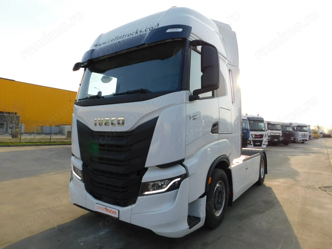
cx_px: 166
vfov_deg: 58.9
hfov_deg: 73.9
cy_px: 124
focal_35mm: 23
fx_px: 221
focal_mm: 4
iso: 125
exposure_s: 1/800
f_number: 3
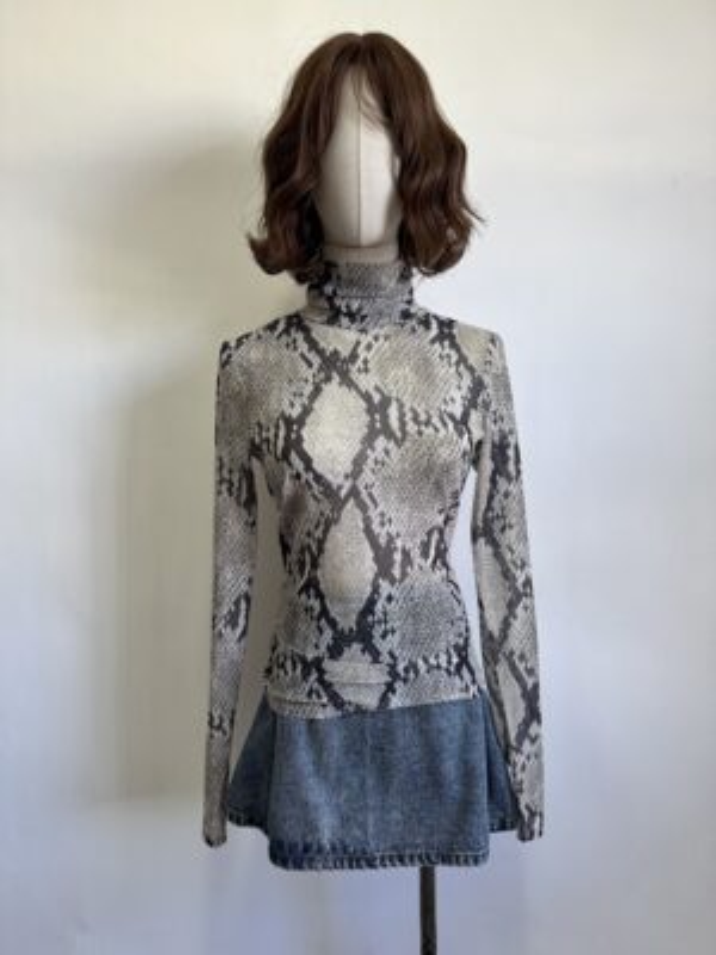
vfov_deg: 71.6
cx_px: 358
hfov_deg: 56.8
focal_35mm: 24
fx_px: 662
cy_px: 478
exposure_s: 1/120
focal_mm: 6.76
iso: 200
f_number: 1.78
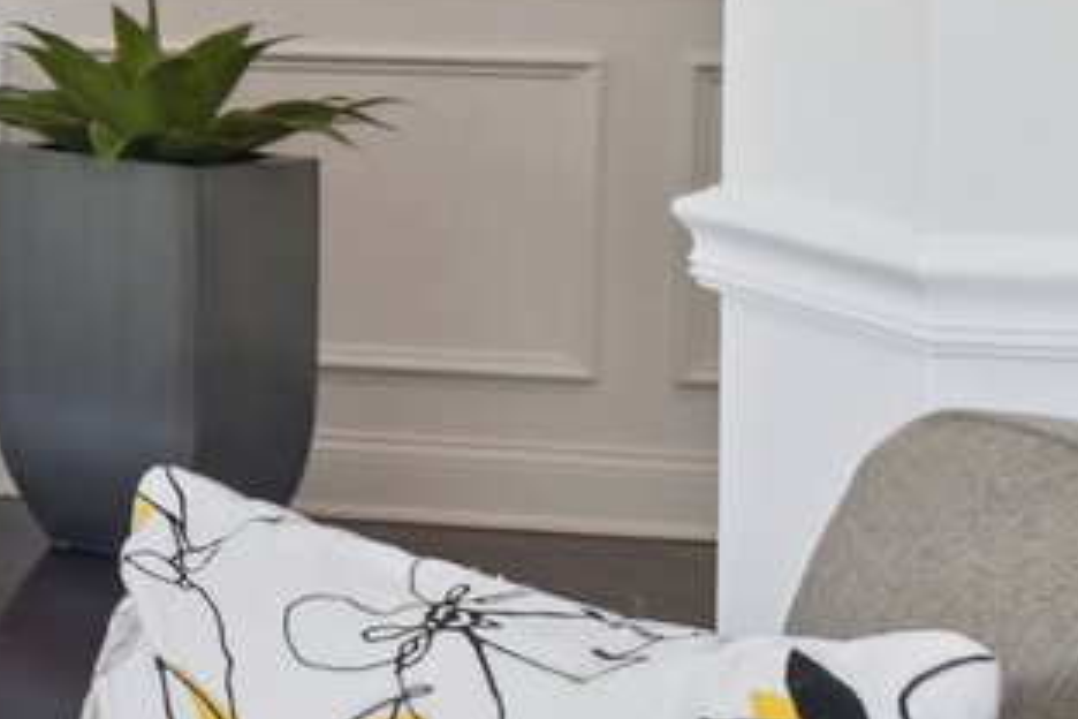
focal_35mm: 92
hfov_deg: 12.2
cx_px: -1990
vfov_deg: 14.2
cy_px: -233
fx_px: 2755
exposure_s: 1/40
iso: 200
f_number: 9
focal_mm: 14
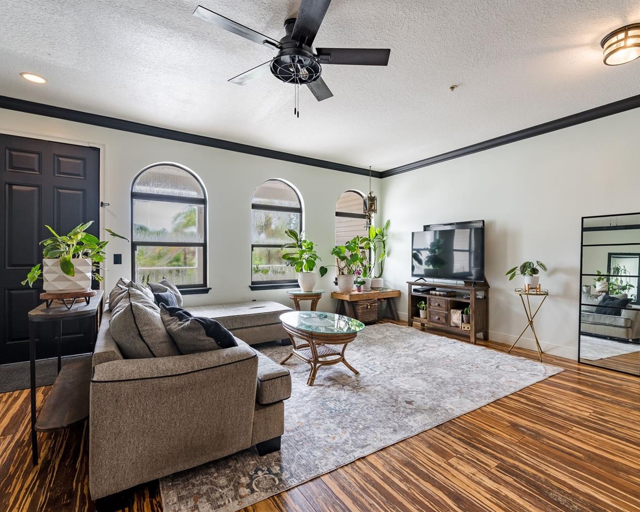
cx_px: 349
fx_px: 322
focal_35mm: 17
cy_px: 256
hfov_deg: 89.4
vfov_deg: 77.0
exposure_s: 1/80
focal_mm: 15
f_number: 8
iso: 250
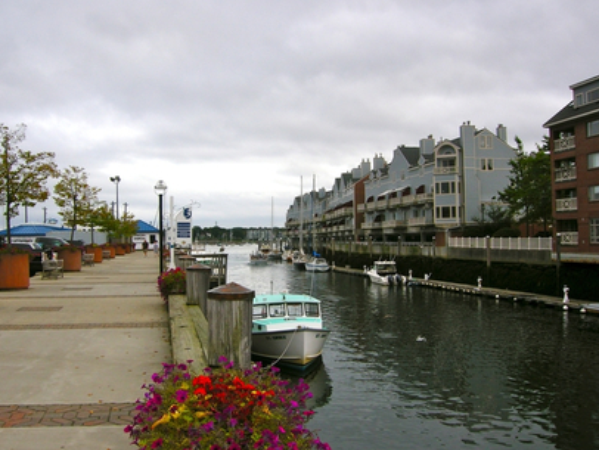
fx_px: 675
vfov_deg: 36.8
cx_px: 294
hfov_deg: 47.8
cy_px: 238
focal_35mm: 39
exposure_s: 1/250
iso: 64
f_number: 5.4
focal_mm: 7.5
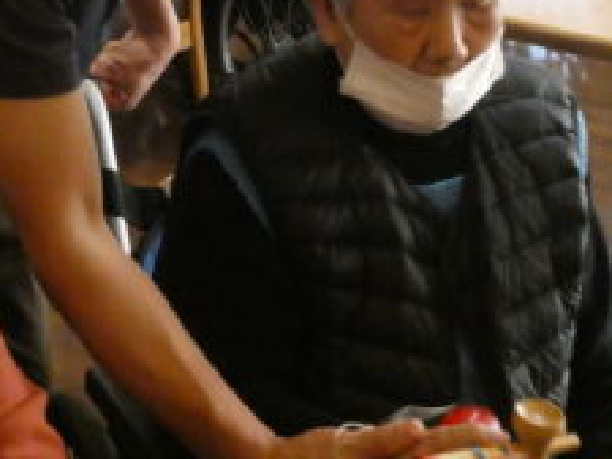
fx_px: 1698
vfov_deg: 15.2
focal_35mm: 96
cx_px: 163
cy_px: 10
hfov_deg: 20.3
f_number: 6.3
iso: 1600
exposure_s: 1/50
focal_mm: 7.2
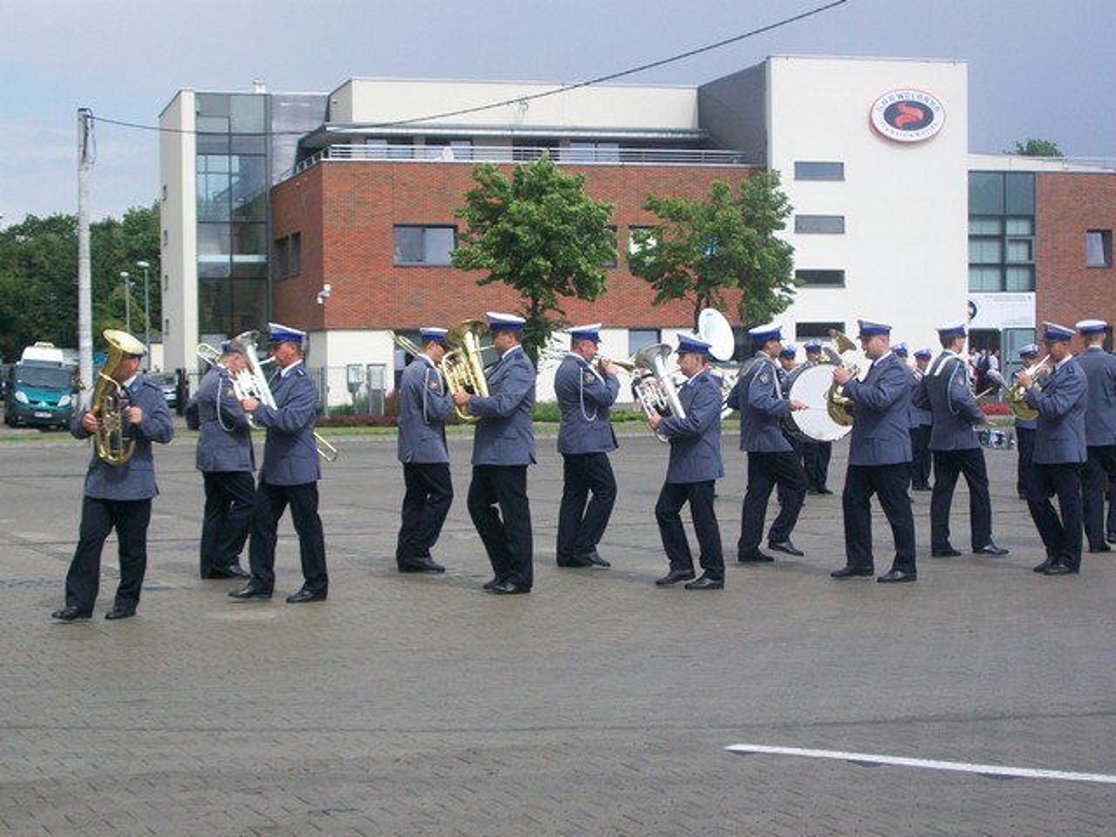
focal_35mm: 70
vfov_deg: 21.0
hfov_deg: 27.8
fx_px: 2257
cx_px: 558
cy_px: 418
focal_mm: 11.6
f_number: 3.8
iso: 64
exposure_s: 1/500
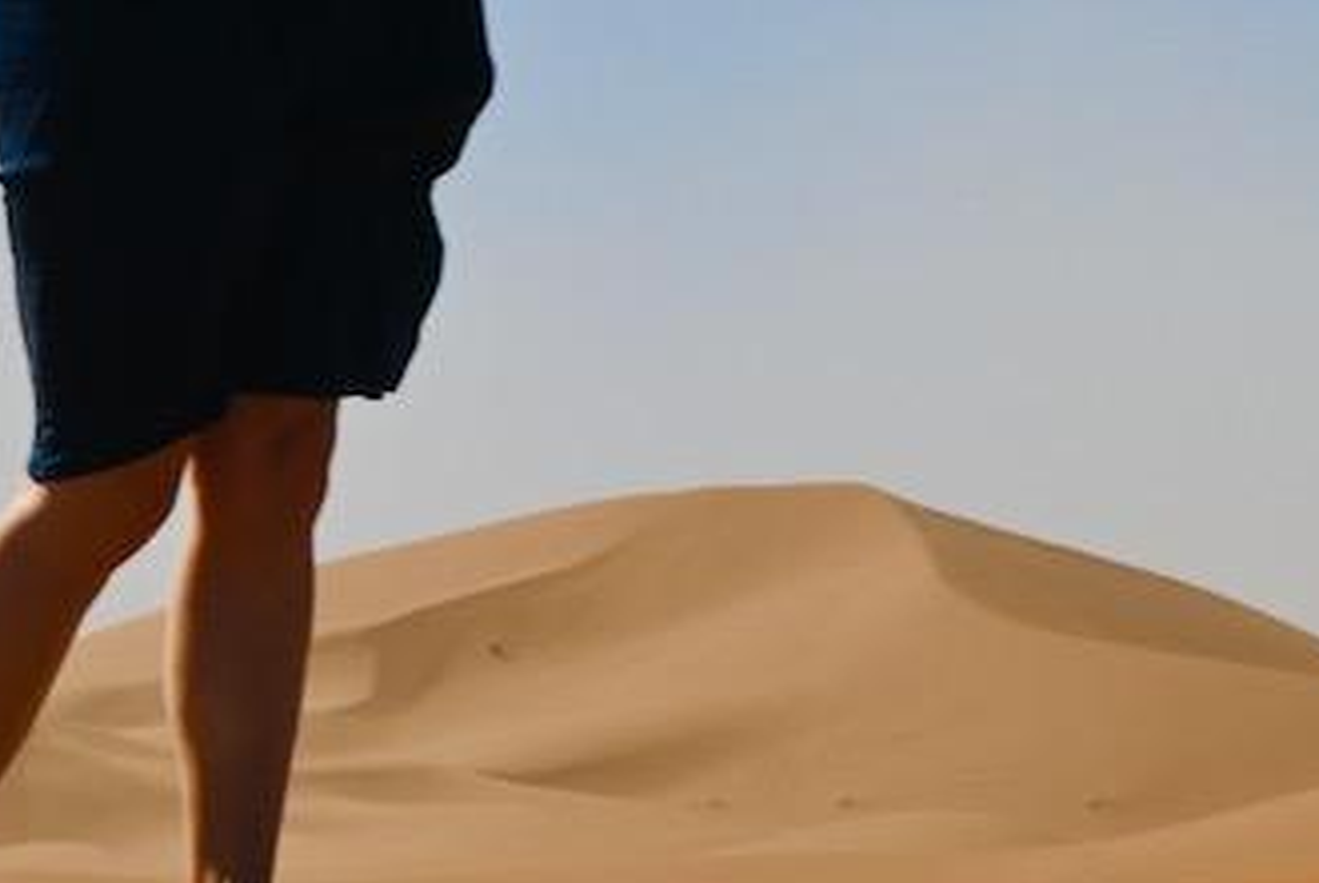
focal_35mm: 235
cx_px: 691
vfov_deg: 5.9
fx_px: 8609
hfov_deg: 8.8
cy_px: -76
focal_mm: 47
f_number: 9
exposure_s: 1/640
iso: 100
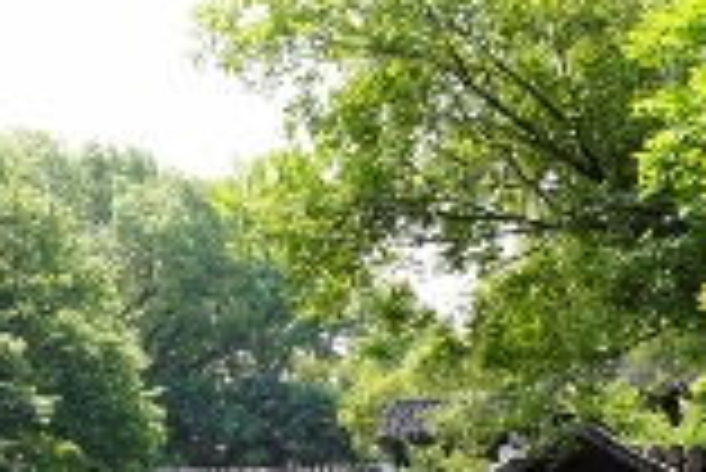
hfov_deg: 24.1
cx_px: 234
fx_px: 1649
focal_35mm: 84
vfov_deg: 15.9
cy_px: 515
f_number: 7.1
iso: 100
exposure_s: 1/100
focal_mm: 22
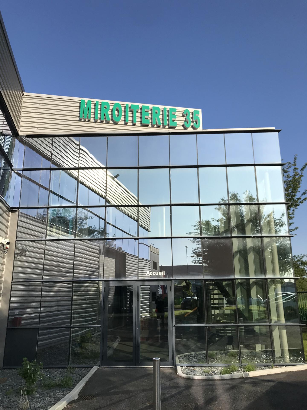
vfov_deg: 63.4
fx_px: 331
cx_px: 154
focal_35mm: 28
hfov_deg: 49.7
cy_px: 205
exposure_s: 1/2907
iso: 20
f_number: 1.8
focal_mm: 3.99
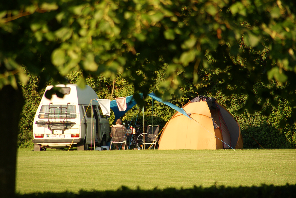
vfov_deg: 4.6
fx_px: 2470
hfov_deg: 6.9
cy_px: 99
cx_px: 148
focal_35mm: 300
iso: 100
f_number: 7.1
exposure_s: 1/160
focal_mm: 200
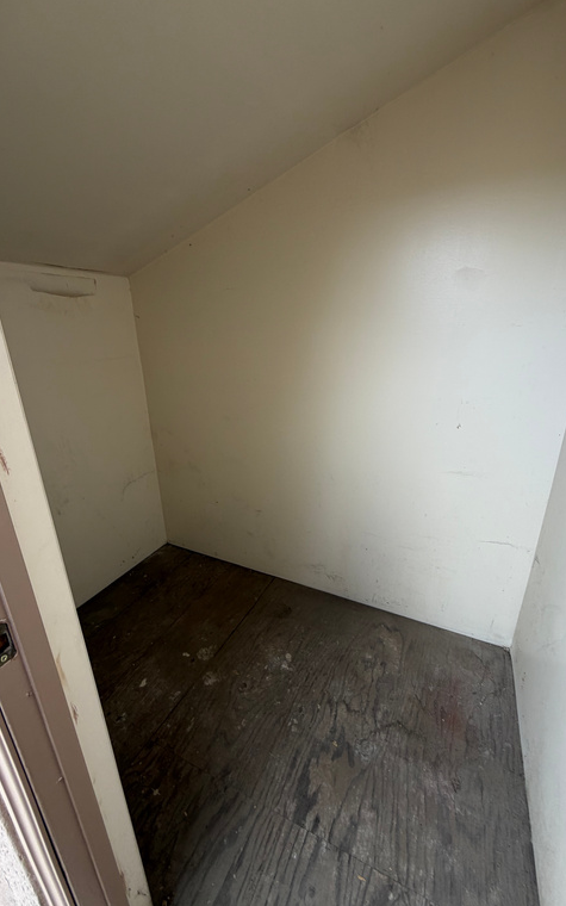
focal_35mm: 15
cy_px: 452
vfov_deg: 101.5
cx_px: 304
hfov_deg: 74.7
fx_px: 370
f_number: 2.2
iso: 40
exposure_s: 1/135
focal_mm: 2.22
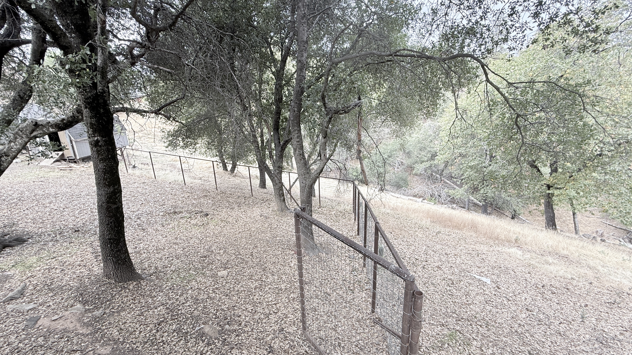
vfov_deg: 67.1
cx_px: 314
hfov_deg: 99.4
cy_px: 174
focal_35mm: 16
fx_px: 268
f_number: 2.2
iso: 50
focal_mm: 2.22
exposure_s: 1/147
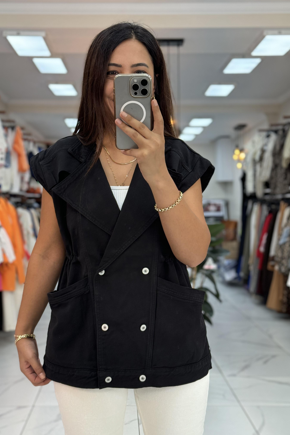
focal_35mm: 50
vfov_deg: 39.6
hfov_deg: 27.0
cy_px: 217
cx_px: 132
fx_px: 604
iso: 125
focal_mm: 6.76
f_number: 1.78
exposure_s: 1/100
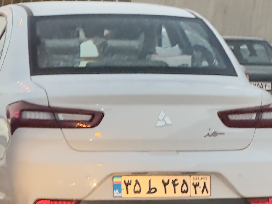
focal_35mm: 115
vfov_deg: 12.9
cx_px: 108
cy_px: 128
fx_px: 904
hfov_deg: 17.1
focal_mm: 9
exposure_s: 1/50
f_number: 2.8
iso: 160
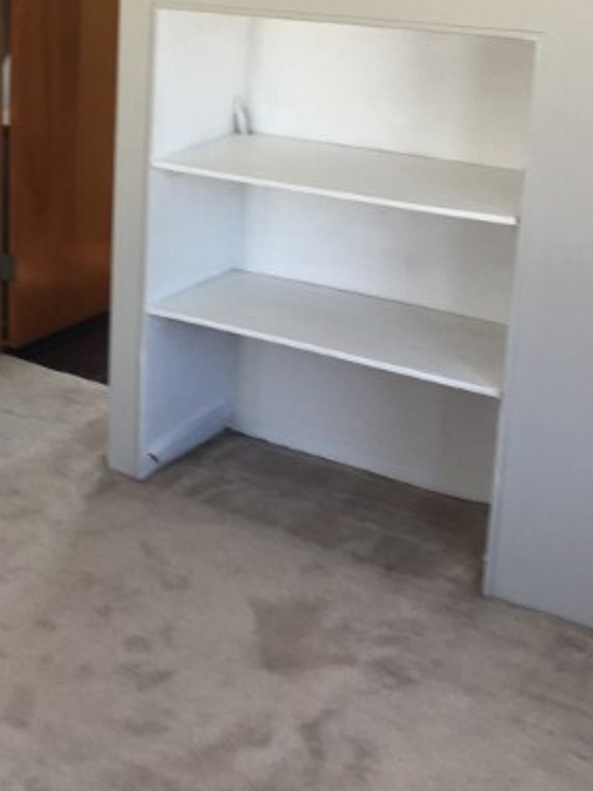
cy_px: 164
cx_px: 23
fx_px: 1347
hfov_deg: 23.9
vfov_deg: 31.9
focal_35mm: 59
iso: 32
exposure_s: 1/60
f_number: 2.2
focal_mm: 4.15
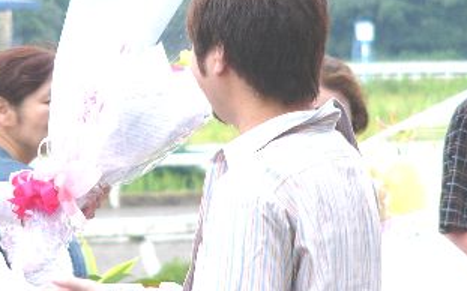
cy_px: 88
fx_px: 5279
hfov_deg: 5.1
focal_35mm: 415
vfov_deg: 3.2
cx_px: 96
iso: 50
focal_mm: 31.6
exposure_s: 1/60
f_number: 2.8
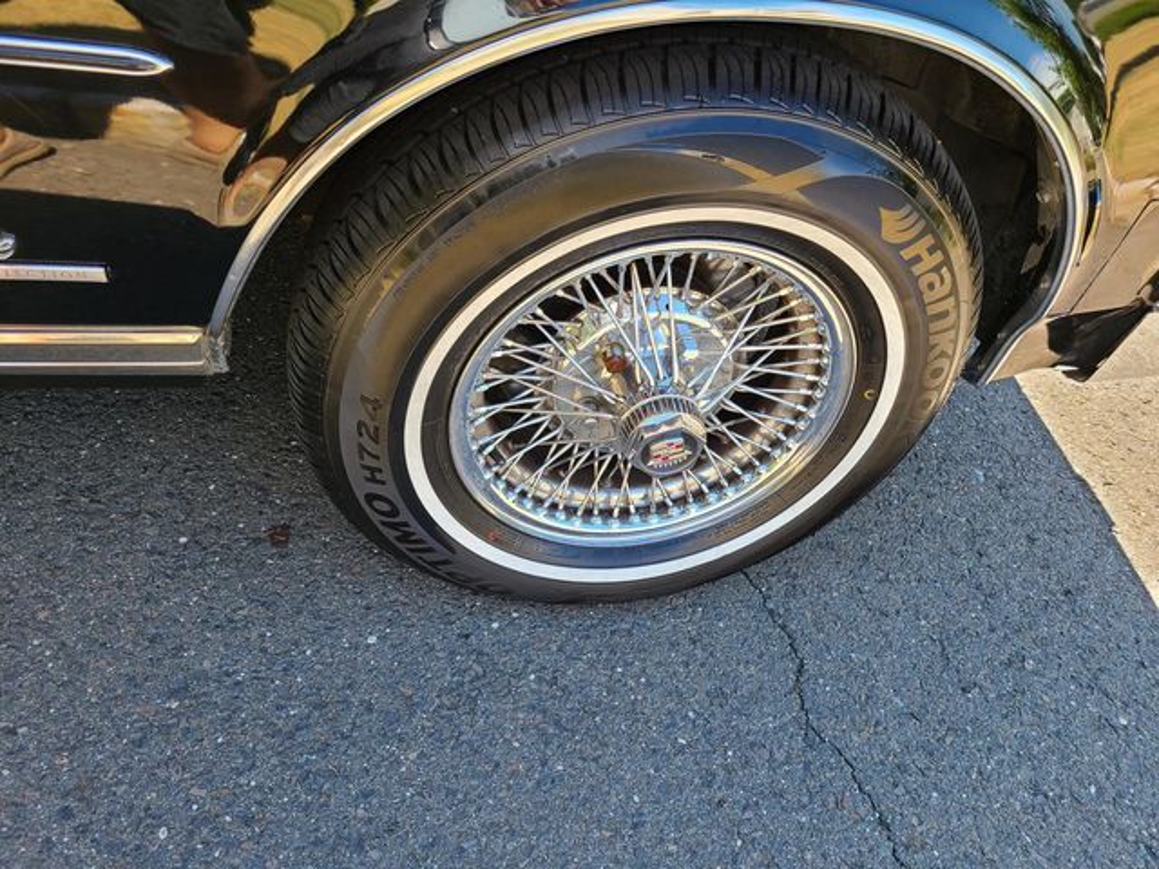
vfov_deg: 53.1
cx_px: 580
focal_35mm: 26
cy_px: 434
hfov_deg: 67.3
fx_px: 871
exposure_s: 1/232
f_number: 1.8
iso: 40
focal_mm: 5.4
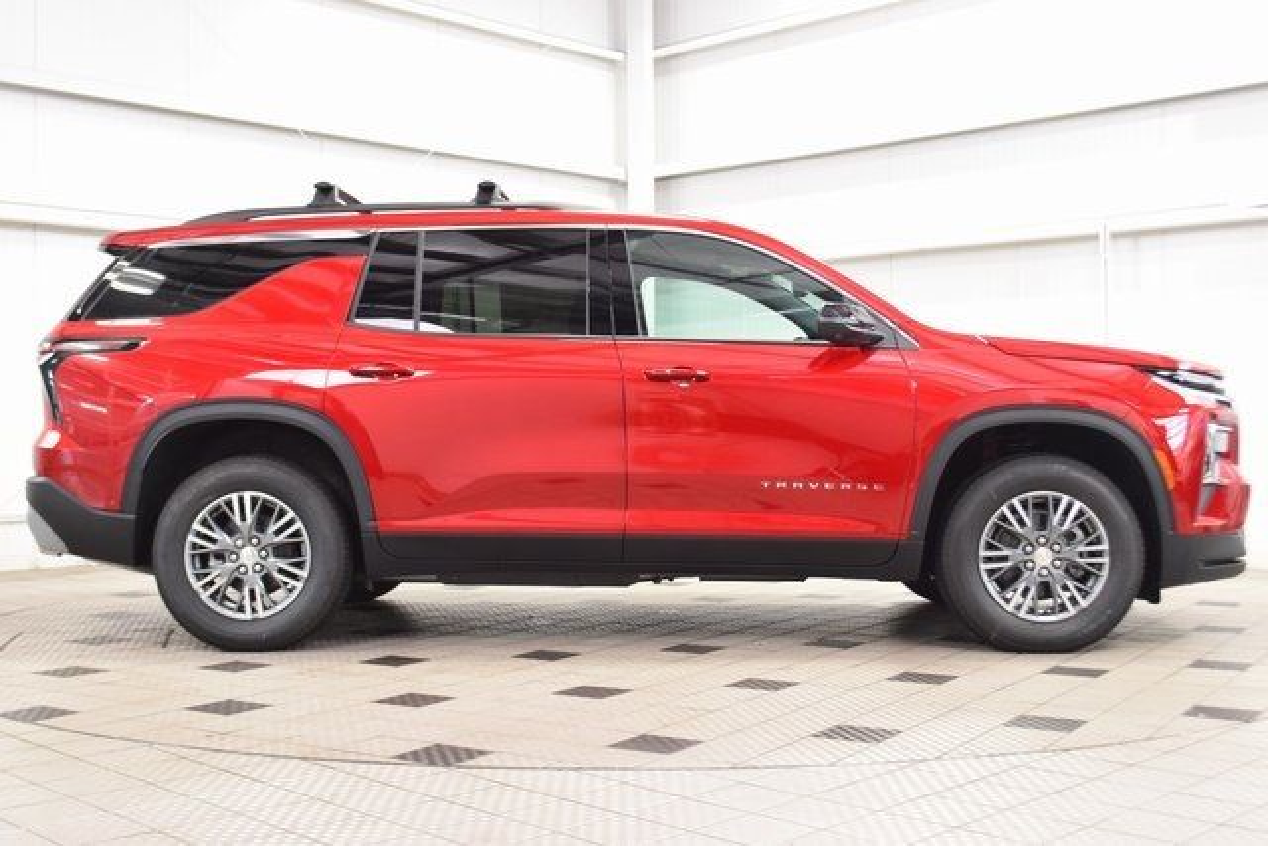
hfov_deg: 45.0
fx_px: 1532
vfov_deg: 30.9
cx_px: 634
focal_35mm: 44
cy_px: 423
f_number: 6.3
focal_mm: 29
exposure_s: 1/30
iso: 1600
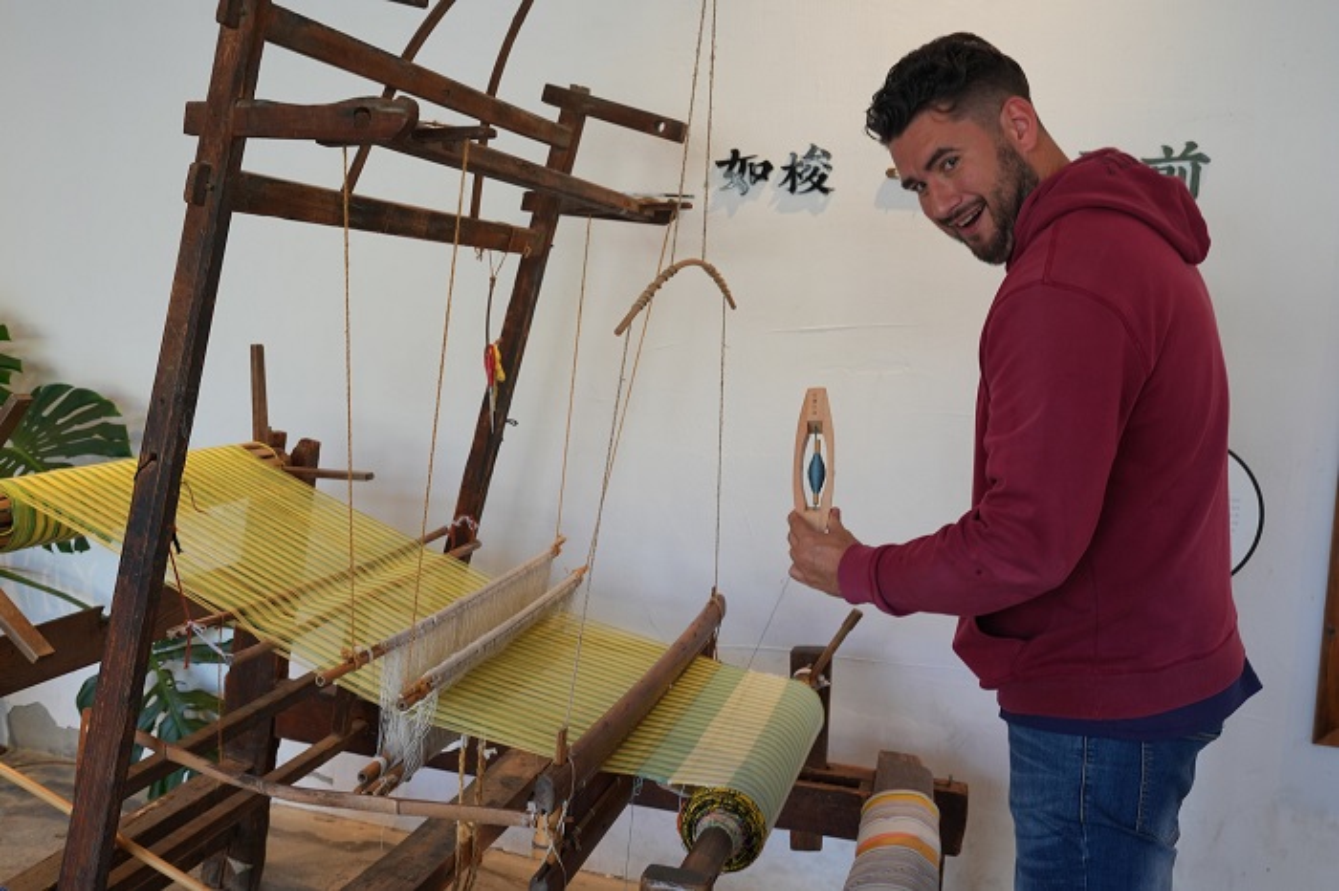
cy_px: 446
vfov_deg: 42.3
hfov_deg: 60.3
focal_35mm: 31
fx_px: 1152
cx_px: 670
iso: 250
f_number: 7.1
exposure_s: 1/40
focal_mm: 31
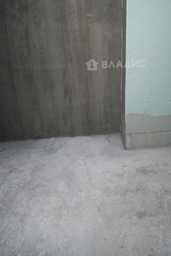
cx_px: 116
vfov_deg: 67.0
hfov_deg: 50.2
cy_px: 64
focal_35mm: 25
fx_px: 178
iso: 400
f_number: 2.2
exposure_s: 1/16
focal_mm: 2.22
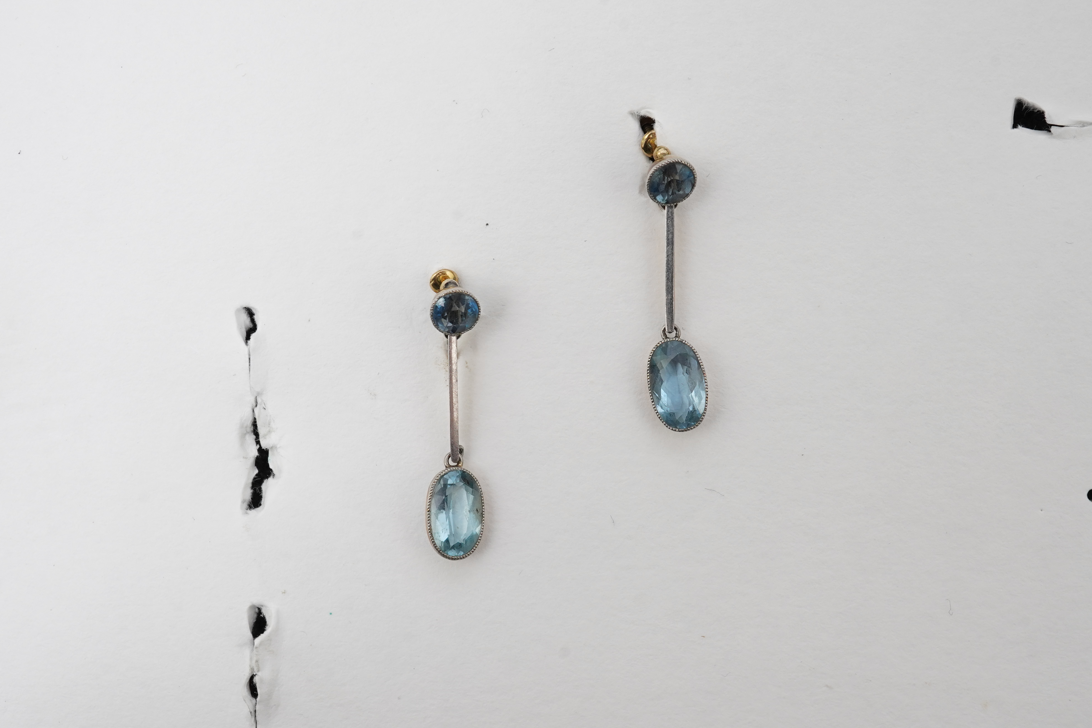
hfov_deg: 43.6
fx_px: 1365
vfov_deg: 29.9
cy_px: 364
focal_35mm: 45
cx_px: 546
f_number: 20
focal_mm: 30
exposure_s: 1/100
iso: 640
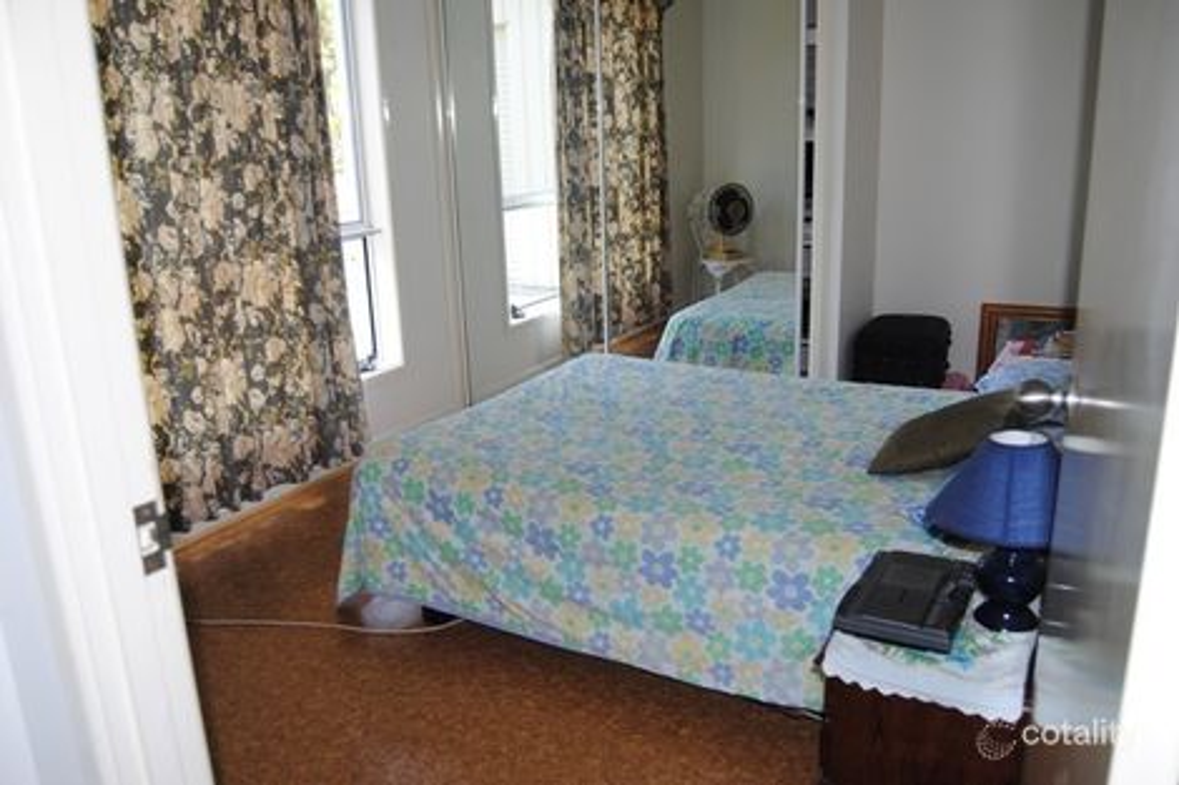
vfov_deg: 45.6
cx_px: 590
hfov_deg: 64.6
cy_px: 392
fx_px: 933
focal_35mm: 28
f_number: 3.5
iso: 200
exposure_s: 1/60
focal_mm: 19
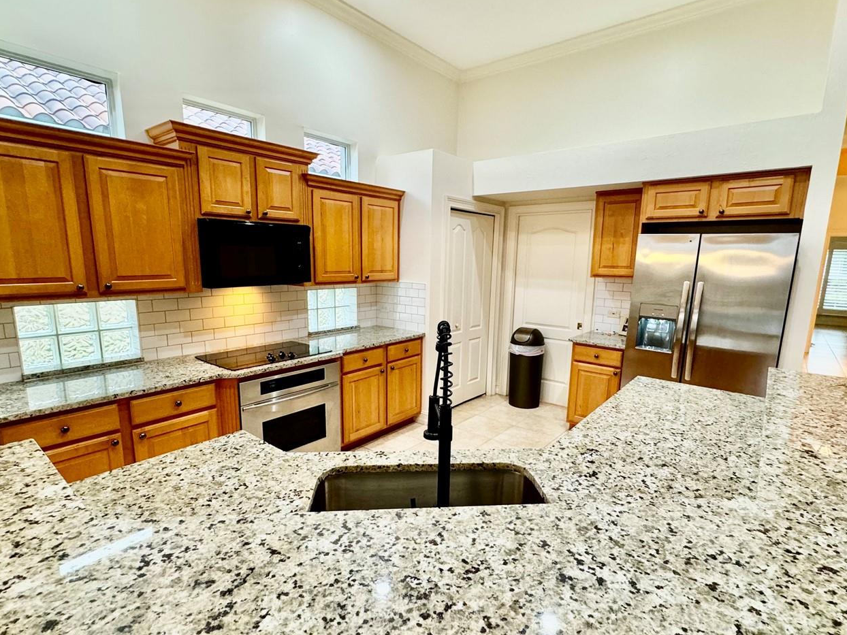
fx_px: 440
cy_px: 336
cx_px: 424
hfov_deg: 87.8
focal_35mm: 18
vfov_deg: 71.5
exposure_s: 1/60
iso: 250
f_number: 2.2
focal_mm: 2.22
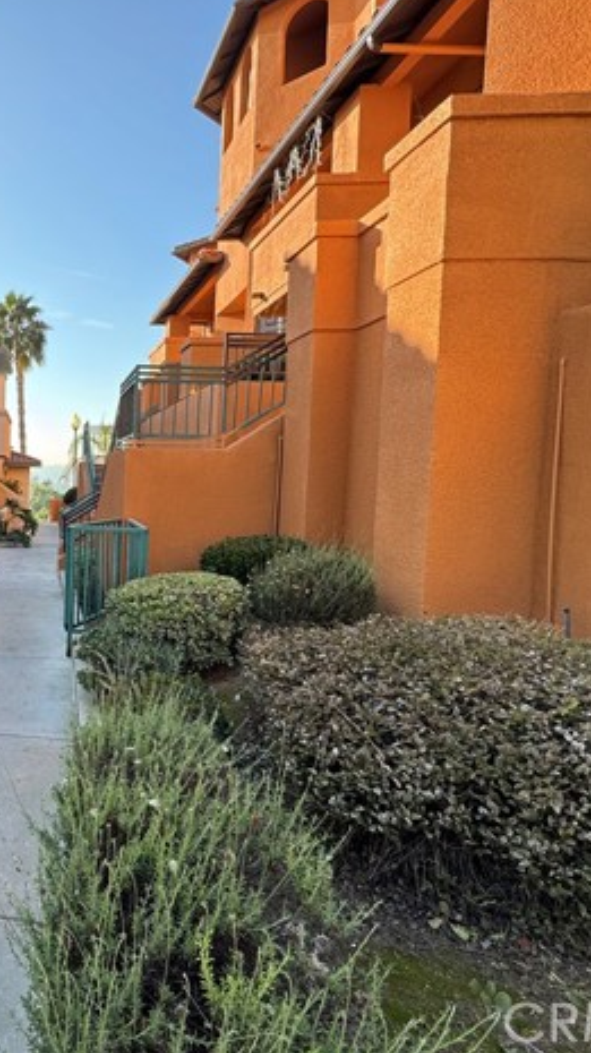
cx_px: 5
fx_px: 586
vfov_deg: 83.9
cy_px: 512
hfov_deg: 45.5
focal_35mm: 21
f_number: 2.2
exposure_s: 1/251
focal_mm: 2.22
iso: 40
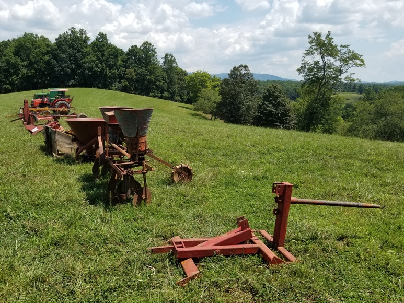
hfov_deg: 67.3
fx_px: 303
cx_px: 202
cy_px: 152
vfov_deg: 53.1
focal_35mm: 26
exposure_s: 1/2464
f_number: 1.7
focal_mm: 4.25
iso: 50
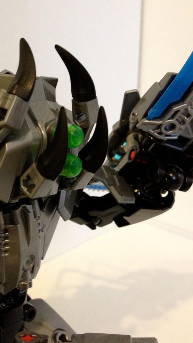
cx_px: 44
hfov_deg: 24.6
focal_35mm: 48
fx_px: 437
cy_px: 164
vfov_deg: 42.9
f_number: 2.4
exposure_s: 1/20
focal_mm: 4.28
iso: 320
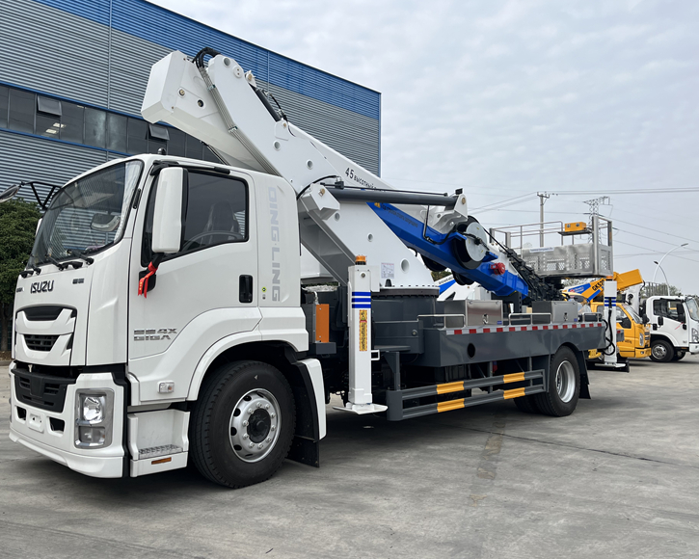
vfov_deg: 51.5
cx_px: 319
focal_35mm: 28
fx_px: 579
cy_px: 279
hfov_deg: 62.1
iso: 50
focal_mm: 5.1
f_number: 1.6
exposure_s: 1/3135
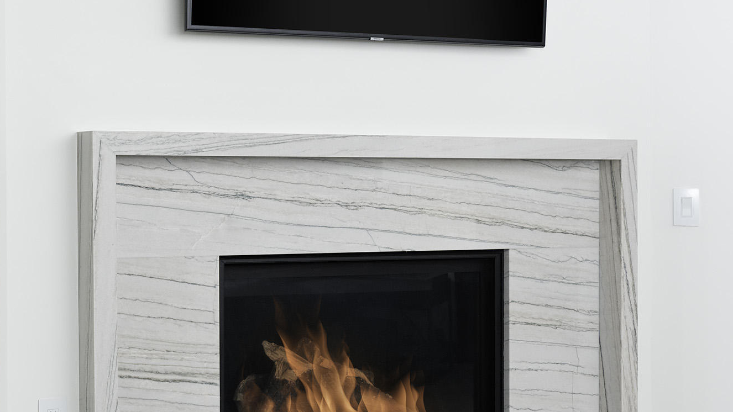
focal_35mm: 64
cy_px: 161
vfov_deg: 18.8
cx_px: 172
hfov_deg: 32.1
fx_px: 1244
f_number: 7.1
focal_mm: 30
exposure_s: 1/500
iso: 400
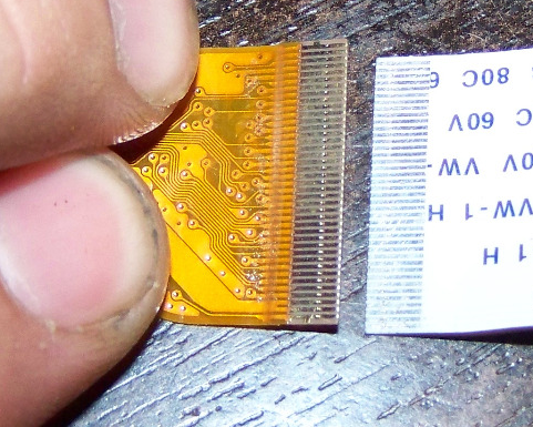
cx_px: 362
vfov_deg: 13.8
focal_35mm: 111
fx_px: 1751
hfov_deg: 17.3
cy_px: 112
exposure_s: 1/30
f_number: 2.8
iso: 200
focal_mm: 6.3
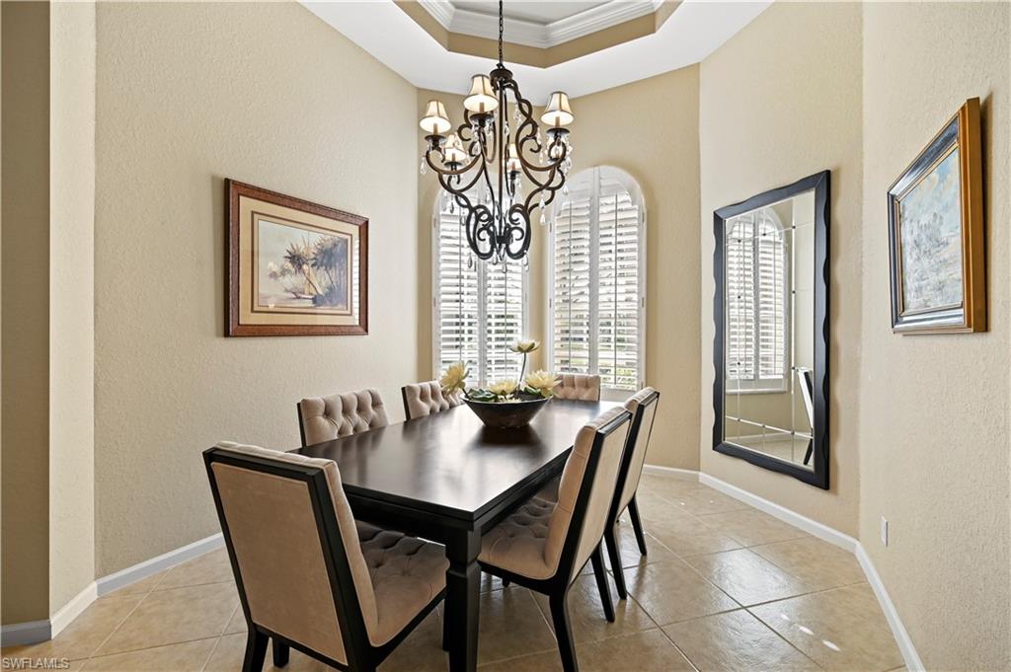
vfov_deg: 77.2
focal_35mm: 15
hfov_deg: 100.4
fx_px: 421
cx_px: 506
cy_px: 336
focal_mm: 15
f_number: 8
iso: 100
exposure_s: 1/4
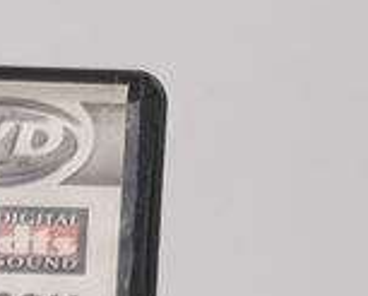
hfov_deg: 11.5
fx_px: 1670
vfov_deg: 7.8
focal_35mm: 153
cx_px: -324
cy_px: 1054
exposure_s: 1/97.8
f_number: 1.68
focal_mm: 6.9
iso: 140
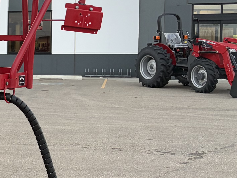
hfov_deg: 15.9
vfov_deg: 14.2
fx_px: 712
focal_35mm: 104
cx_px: -194
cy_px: 80
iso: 80
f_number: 1.6
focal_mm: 5.96
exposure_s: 1/213
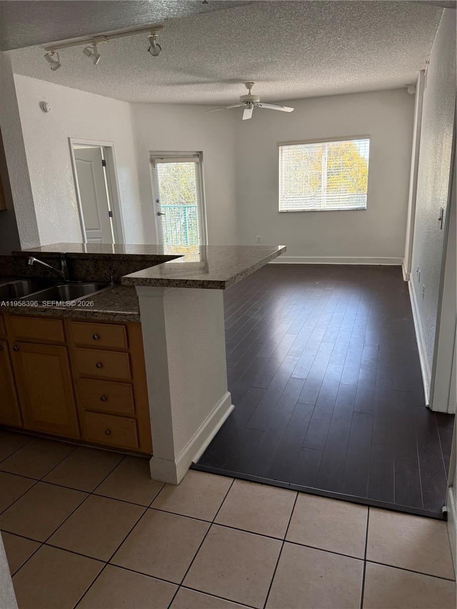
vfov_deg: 71.6
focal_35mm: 24
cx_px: 228
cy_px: 304
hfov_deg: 56.8
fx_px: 422
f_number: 1.78
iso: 200
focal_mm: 6.76
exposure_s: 1/237
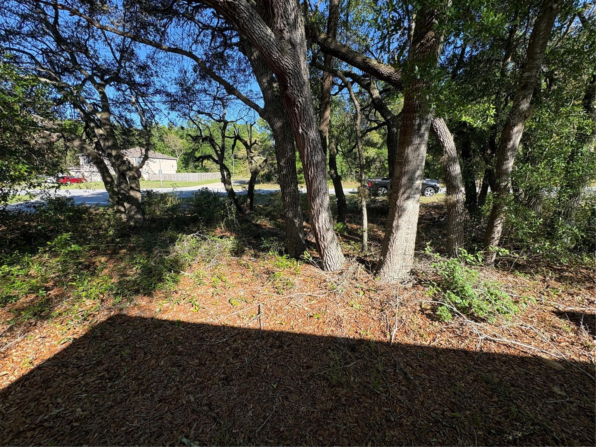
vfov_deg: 85.7
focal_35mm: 14
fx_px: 241
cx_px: 298
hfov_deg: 102.1
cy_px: 224
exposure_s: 1/693
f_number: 2.2
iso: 40
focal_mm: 2.22
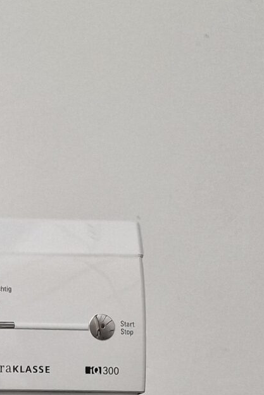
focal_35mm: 98
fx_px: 1077
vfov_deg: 18.0
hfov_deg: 12.3
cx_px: -272
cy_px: 629
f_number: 1.8
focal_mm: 6.4
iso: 200
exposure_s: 1/180
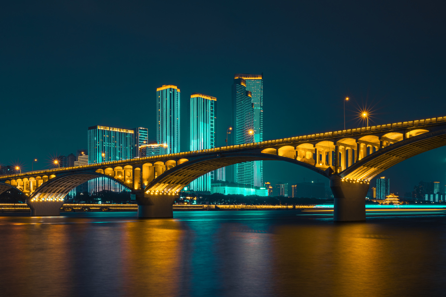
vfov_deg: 35.1
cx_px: 223
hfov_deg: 50.7
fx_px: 471
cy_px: 148
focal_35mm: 38
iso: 64
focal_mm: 38
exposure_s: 20
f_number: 20
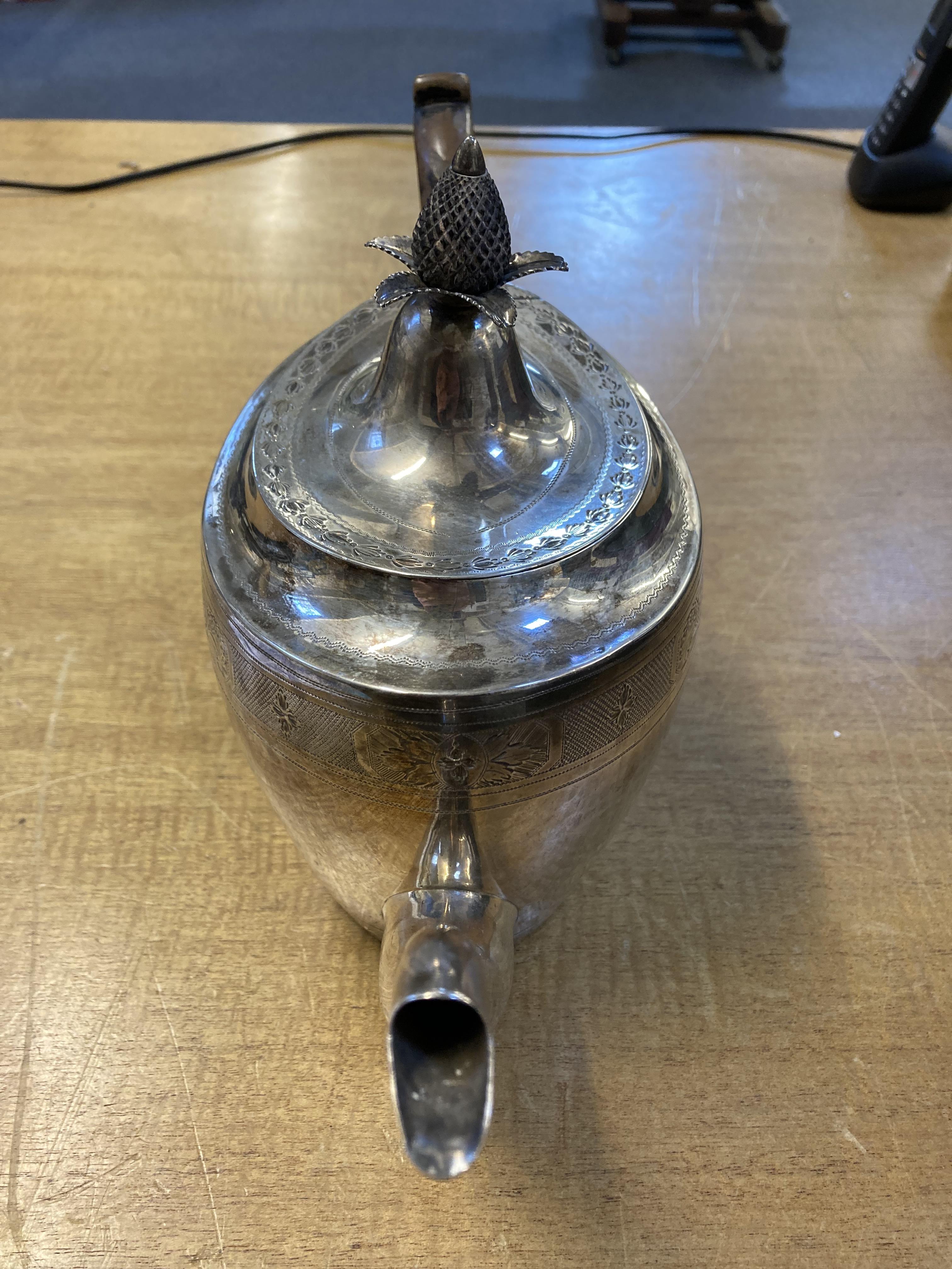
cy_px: 634
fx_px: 1027
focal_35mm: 28
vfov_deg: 63.4
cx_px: 476
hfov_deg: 49.7
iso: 100
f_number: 1.8
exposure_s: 1/50
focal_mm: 3.99
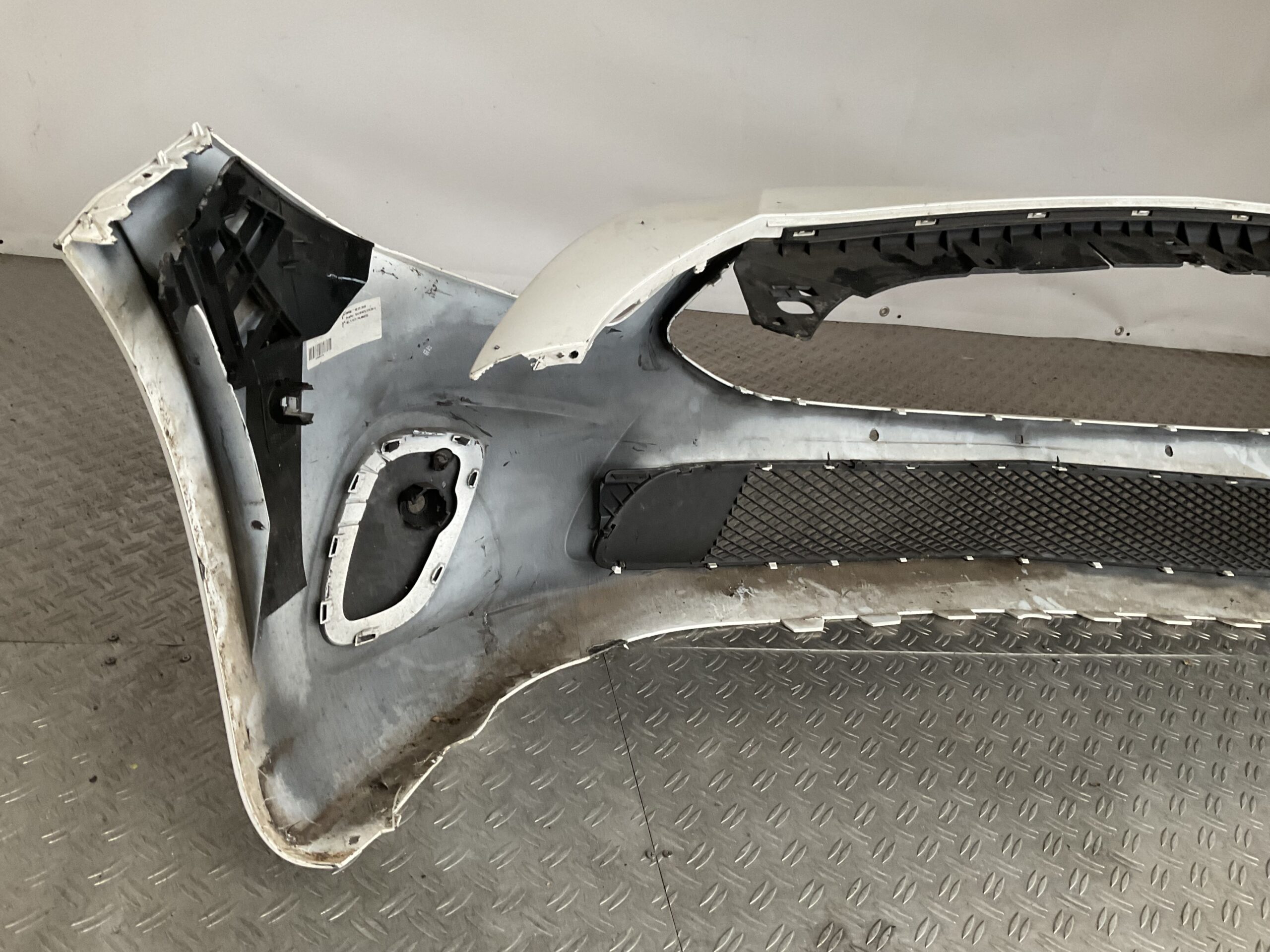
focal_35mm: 29
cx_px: 635
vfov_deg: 48.2
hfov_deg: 61.7
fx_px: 1064
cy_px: 476
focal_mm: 3
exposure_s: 1/50
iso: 125
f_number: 1.8
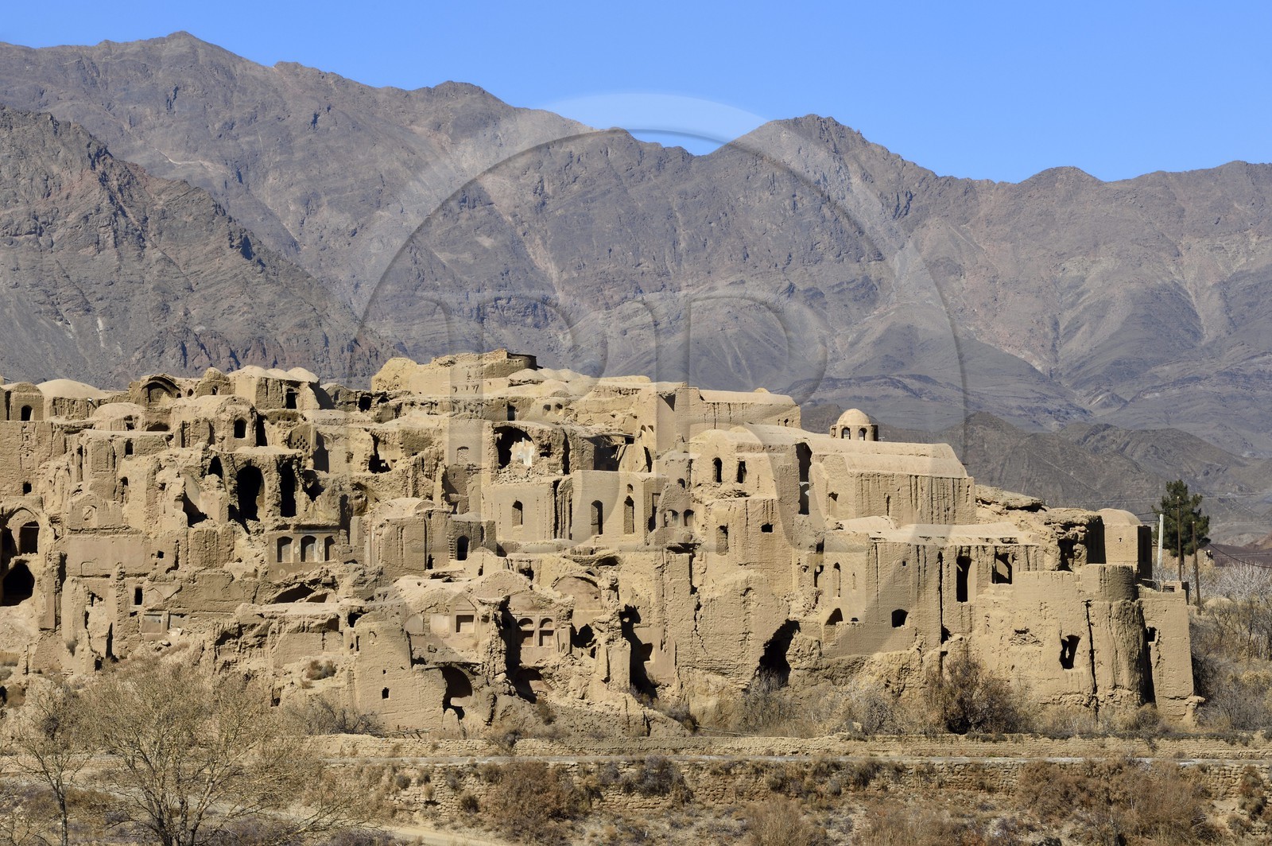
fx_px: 6002
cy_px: 423
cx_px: 636
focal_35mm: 170
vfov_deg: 8.1
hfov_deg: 12.1
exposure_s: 1/250
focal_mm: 170
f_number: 18
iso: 200
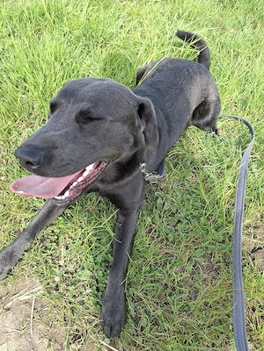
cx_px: 132
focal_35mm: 23
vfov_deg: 73.9
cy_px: 176
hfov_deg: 58.9
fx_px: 234
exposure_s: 1/250
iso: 50
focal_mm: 5.54
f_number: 1.8
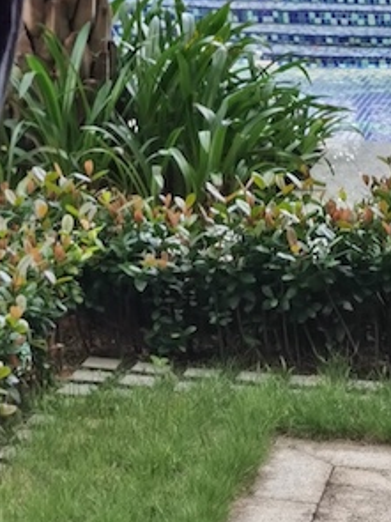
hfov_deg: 10.7
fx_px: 1989
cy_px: -572
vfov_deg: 12.8
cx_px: -237
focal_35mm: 132
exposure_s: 1/165
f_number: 1.6
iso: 50
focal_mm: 5.56
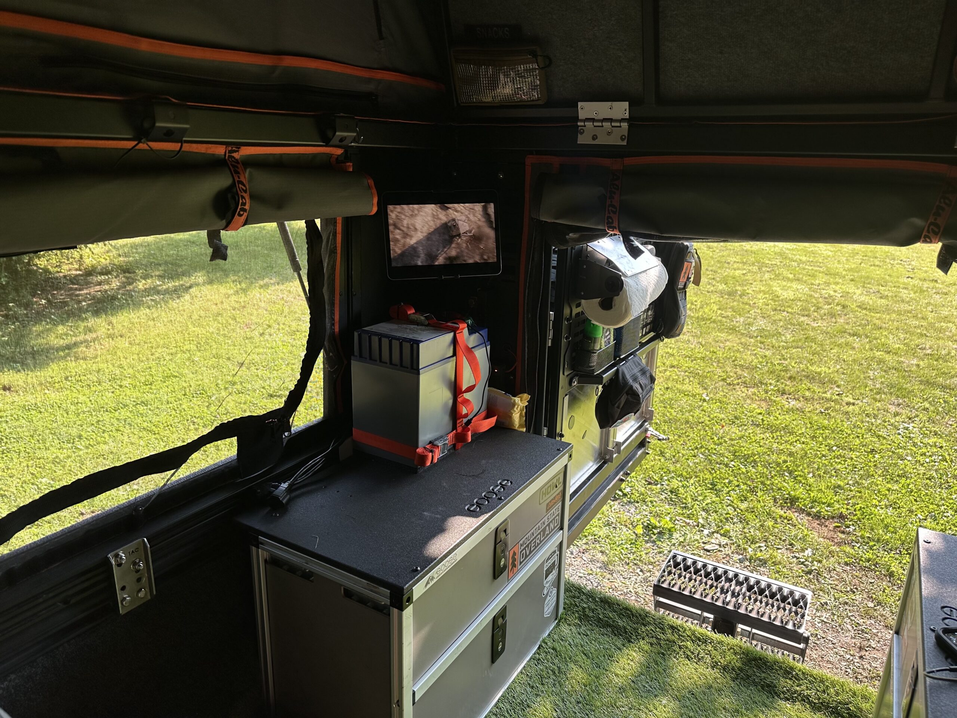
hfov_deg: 71.6
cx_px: 478
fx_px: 664
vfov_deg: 56.8
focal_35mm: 24
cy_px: 359
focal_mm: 6.86
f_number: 1.78
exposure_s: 1/374
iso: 80
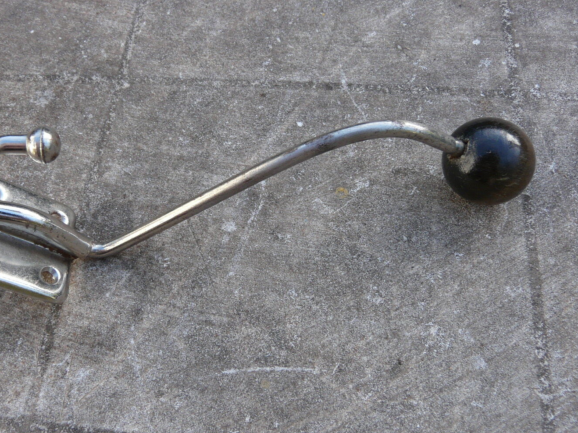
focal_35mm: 34
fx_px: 568
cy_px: 210
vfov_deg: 41.8
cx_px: 265
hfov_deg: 53.9
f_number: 4
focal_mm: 4.6
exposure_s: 1/100
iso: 100
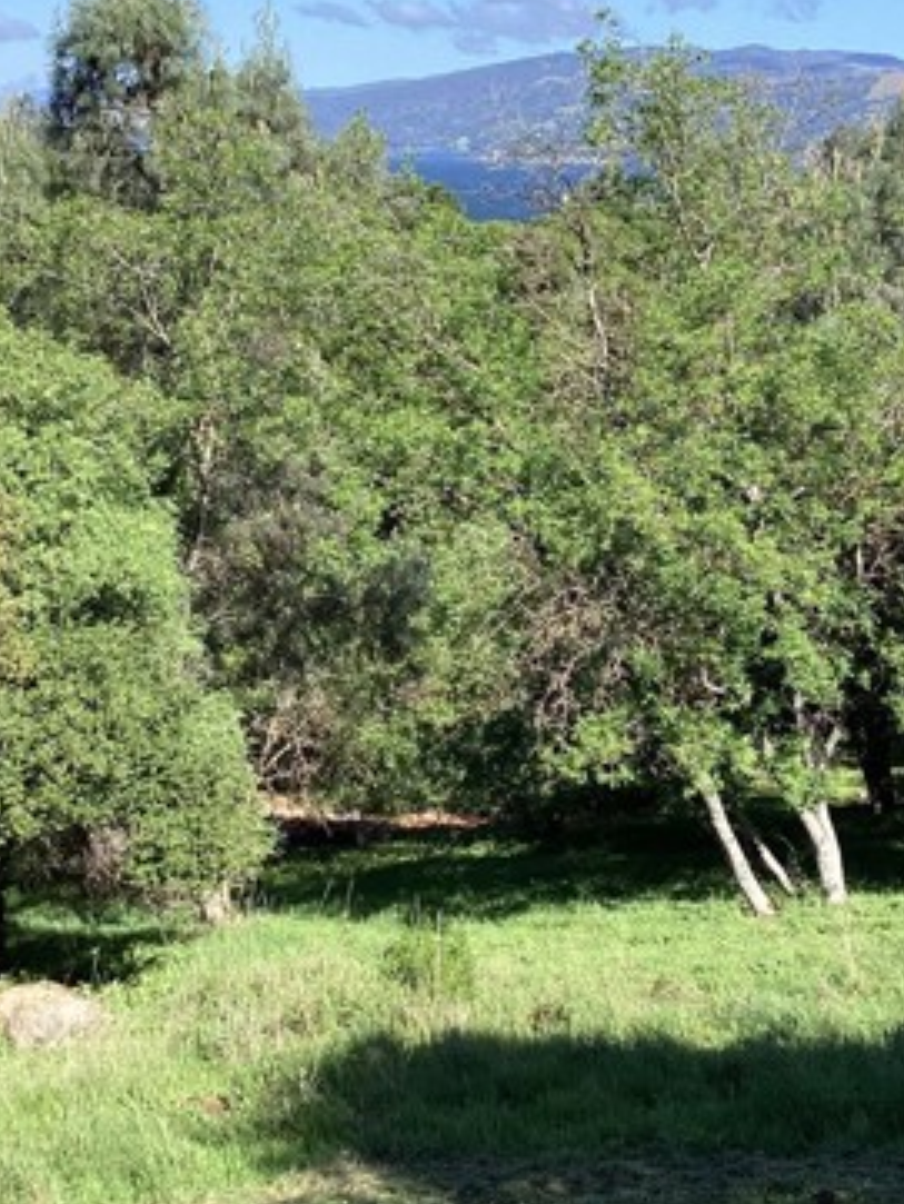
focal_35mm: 55
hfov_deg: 26.3
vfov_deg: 34.9
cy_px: 584
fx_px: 1914
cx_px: 657
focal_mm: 3.3
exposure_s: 1/631
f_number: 2.4
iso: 25
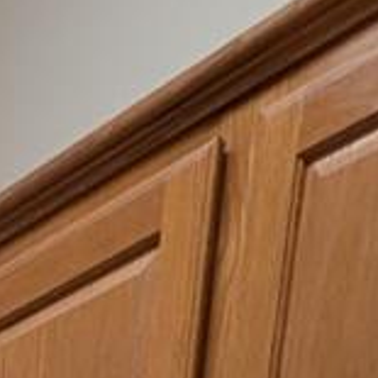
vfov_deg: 9.3
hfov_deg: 14.3
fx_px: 1297
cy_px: 1353
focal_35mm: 105
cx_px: -330
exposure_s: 1/30
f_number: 1.7
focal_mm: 2.02
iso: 77
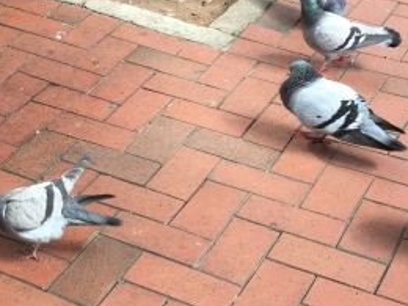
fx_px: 919
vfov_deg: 18.9
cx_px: 20
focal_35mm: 78
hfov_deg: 24.1
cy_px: 180
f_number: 2.2
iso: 32
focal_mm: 4.15
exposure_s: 1/100
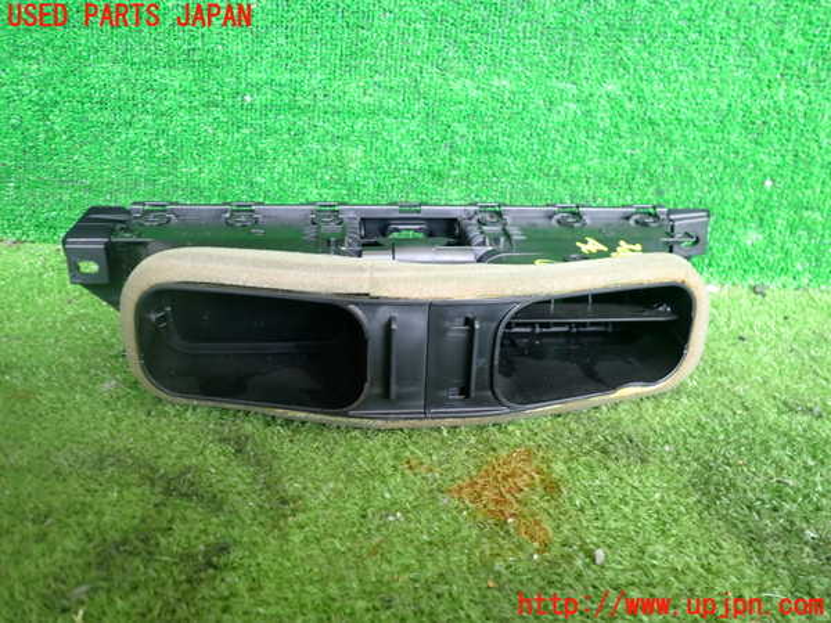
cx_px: 416
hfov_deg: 60.0
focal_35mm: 30
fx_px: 720
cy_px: 312
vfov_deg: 46.8
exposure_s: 1/40
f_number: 2.3
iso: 200
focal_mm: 5.4
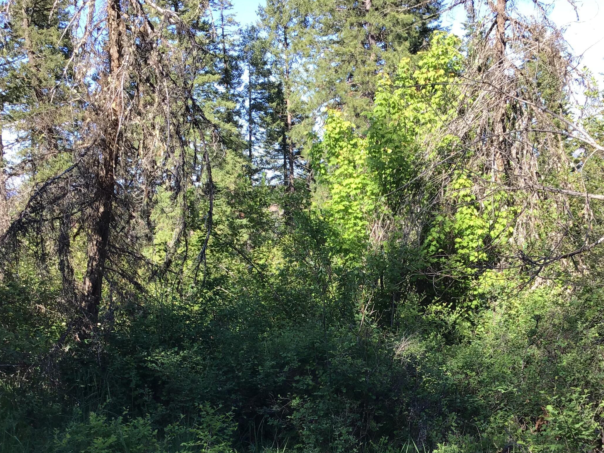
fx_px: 785
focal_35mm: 45
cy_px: 288
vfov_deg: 32.0
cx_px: 327
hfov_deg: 42.0
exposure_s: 1/255
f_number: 2.4
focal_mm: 3.3
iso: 25
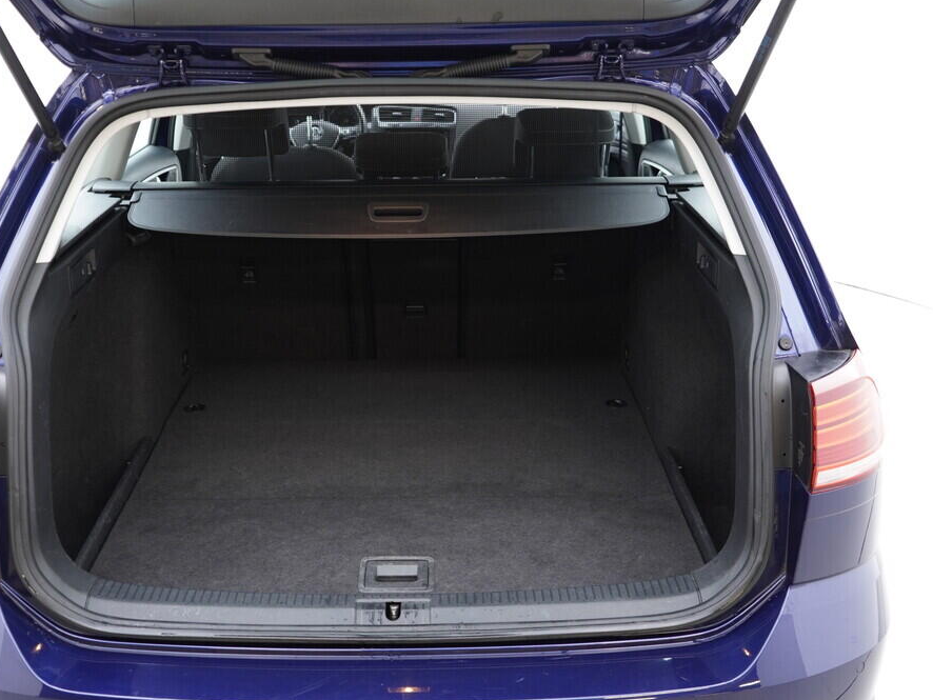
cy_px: 346
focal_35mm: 40
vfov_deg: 36.0
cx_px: 423
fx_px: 1078
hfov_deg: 46.7
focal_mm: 24
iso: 320
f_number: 2.8
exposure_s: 1/40
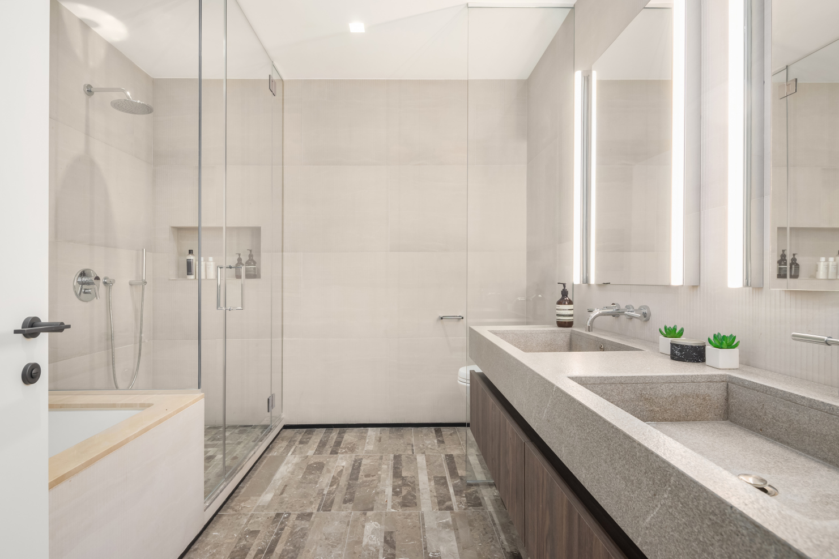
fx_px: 396
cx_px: 420
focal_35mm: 17
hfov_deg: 93.3
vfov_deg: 70.4
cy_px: 280
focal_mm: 17
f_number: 11
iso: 500
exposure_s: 1/160
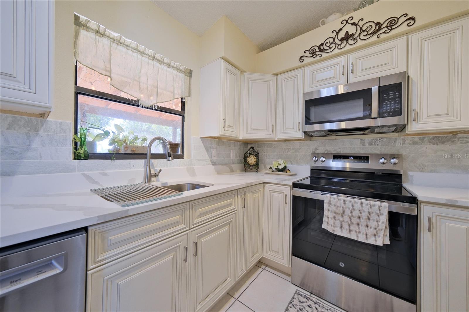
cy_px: 156
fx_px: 156
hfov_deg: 112.6
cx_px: 234
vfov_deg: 90.0
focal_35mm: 12
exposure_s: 1/60
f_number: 4
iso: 640
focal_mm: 8
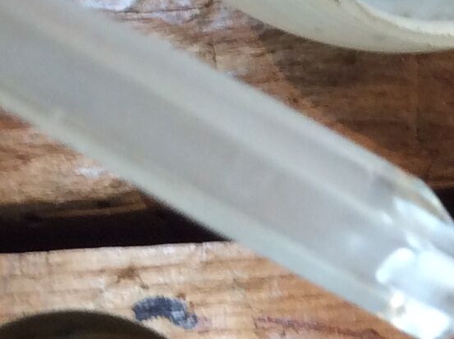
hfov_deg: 12.3
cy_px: 517
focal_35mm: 150
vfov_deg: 9.6
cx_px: 775
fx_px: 1964
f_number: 2.4
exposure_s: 1/25
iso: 50
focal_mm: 3.3
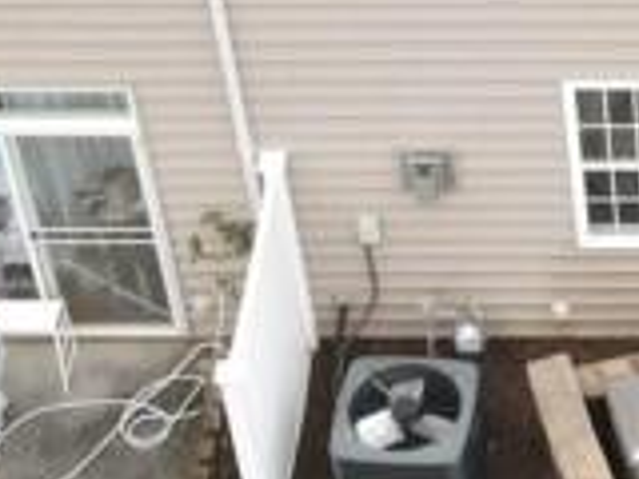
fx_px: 2843
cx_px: 903
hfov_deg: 12.3
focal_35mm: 154
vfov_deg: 9.6
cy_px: 40
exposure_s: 1/100
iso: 100
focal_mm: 4.5
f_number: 2.8
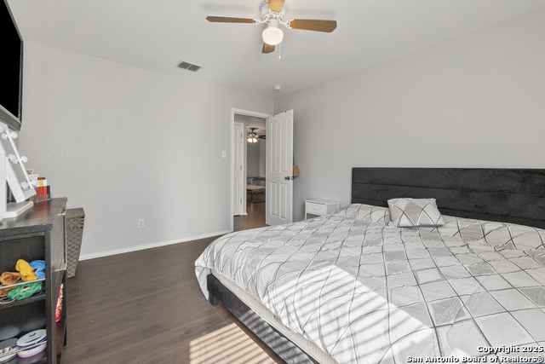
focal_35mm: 15
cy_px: 182
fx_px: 227
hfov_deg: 100.4
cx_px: 272
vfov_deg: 77.4
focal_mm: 10
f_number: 6.3
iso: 320
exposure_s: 1/50
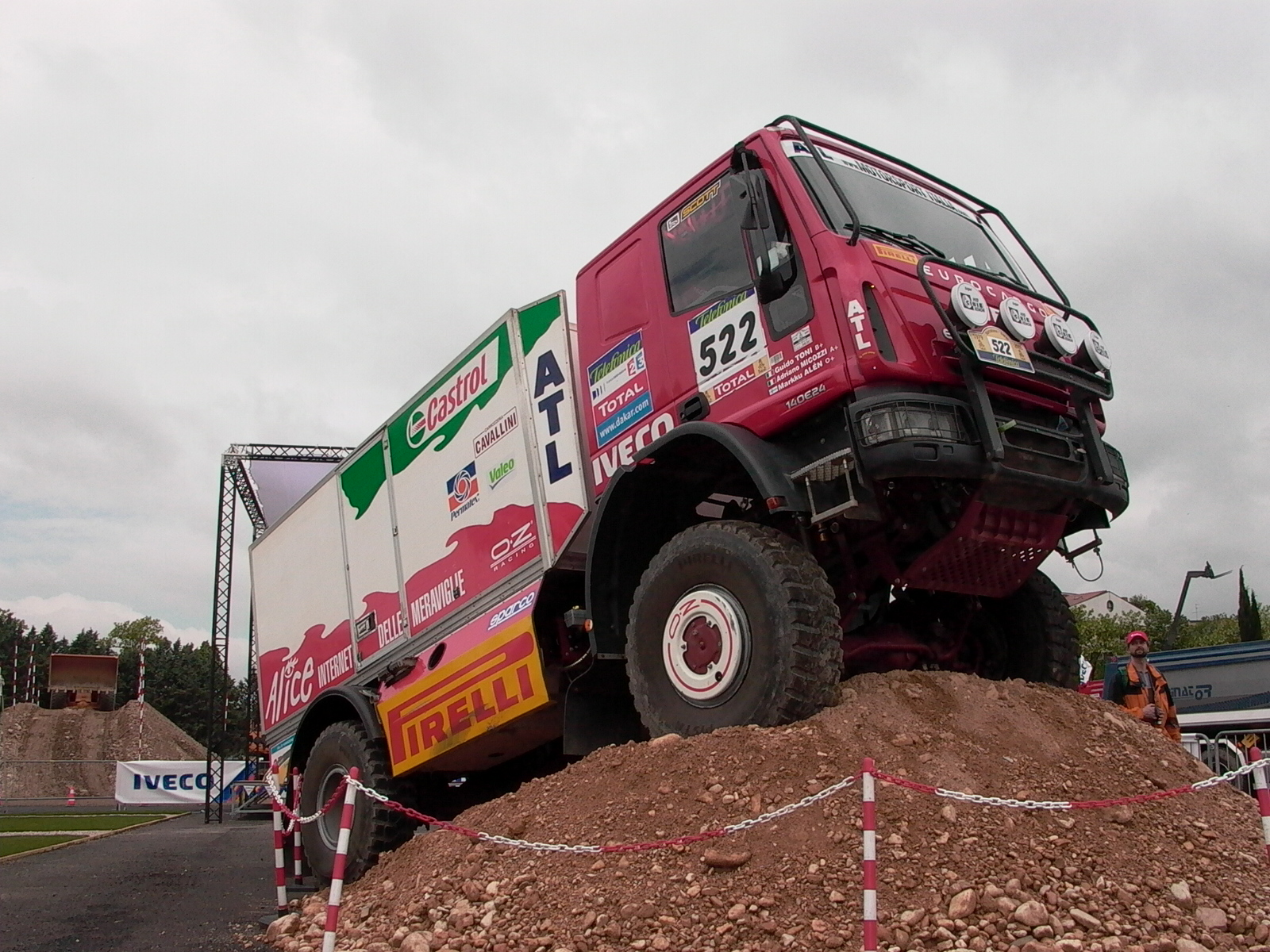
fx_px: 1211
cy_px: 476
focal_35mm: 33
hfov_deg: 55.4
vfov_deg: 42.9
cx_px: 635
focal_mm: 7.13
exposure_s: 1/783
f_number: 5.35
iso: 100
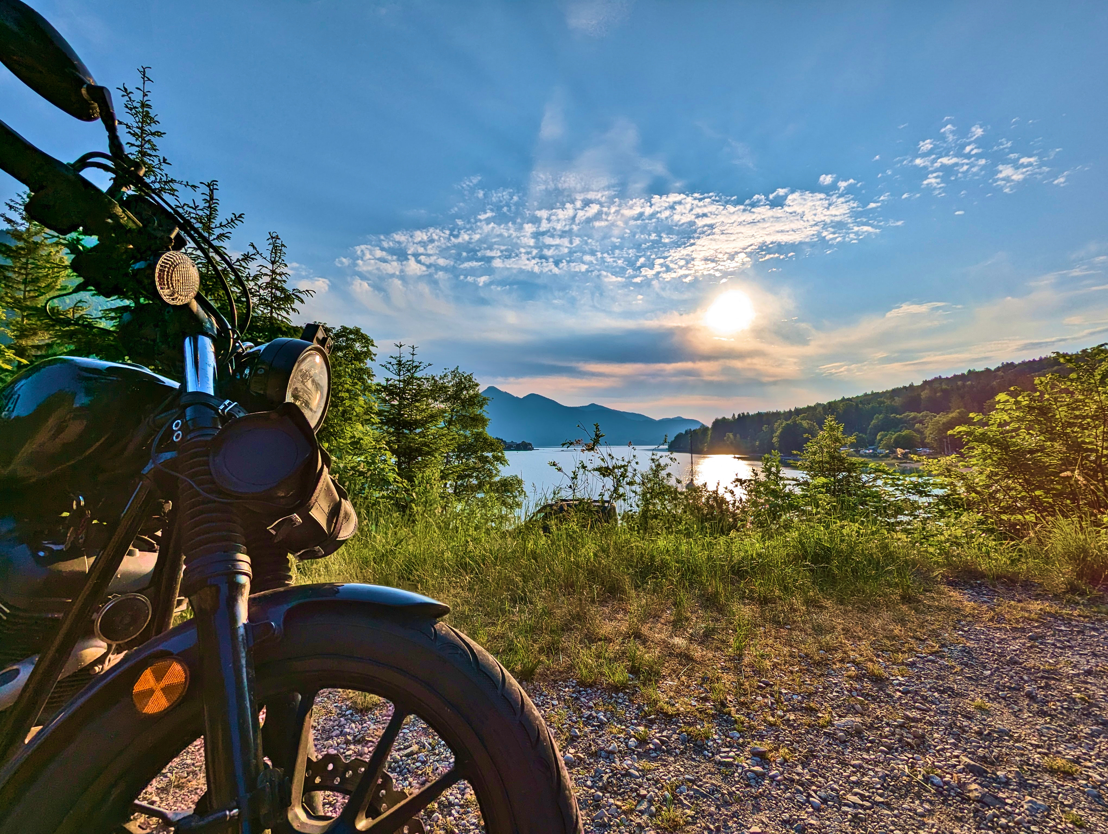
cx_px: 554
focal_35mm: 16
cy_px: 417
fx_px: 513
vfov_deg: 78.2
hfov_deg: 94.4
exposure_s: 1/4902
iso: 43
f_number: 2.2
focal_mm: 2.35
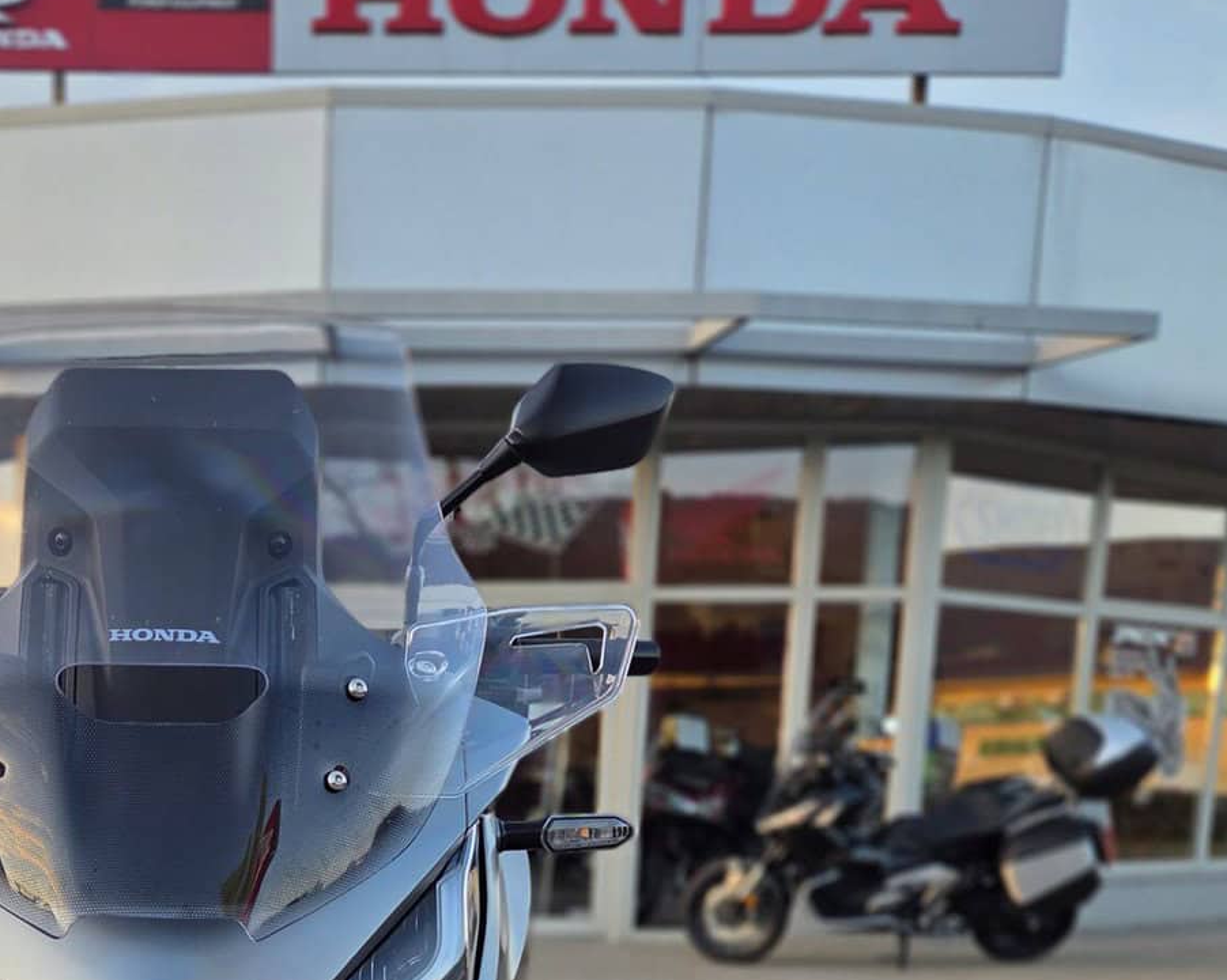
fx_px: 1851
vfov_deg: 26.6
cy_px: 1153
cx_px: 195
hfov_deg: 35.1
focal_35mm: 51
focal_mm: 5.4
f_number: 1.8
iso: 32
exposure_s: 1/180
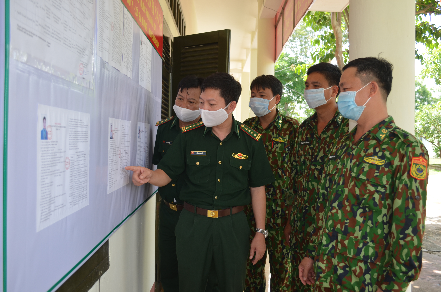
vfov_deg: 36.7
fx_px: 440
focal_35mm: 36
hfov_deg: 53.2
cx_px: 220
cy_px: 146
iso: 200
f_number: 4
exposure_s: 1/160
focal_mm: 24
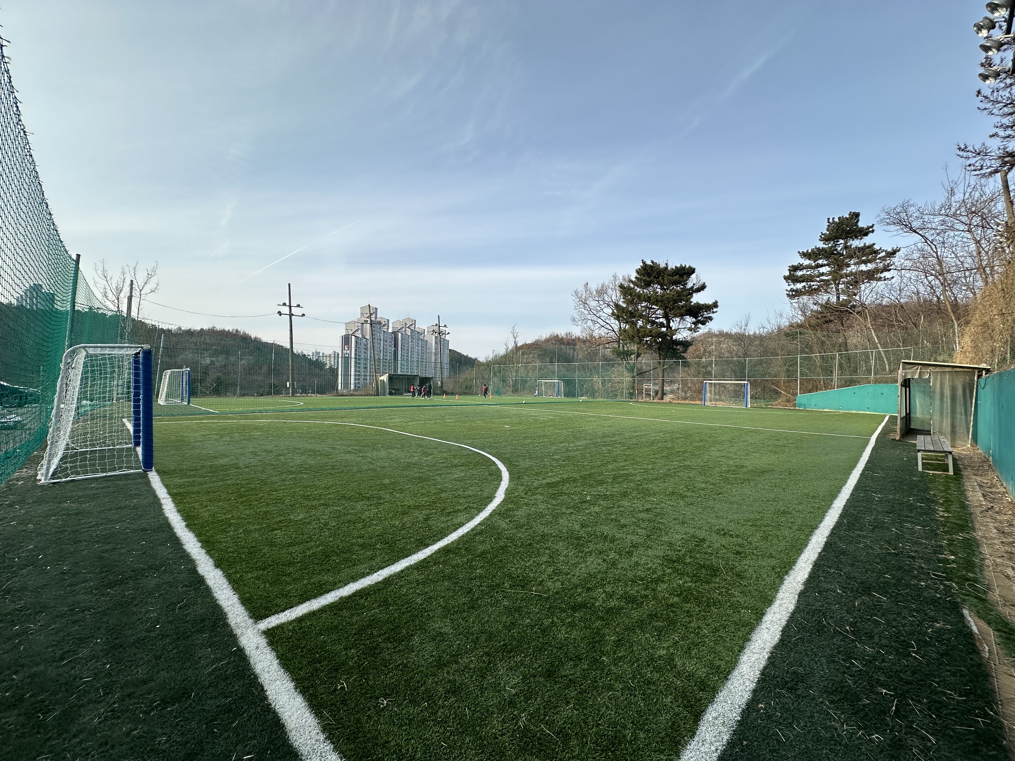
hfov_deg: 102.1
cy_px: 380
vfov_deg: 85.7
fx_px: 411
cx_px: 508
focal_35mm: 14
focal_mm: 2.22
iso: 40
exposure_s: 1/861
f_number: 2.2
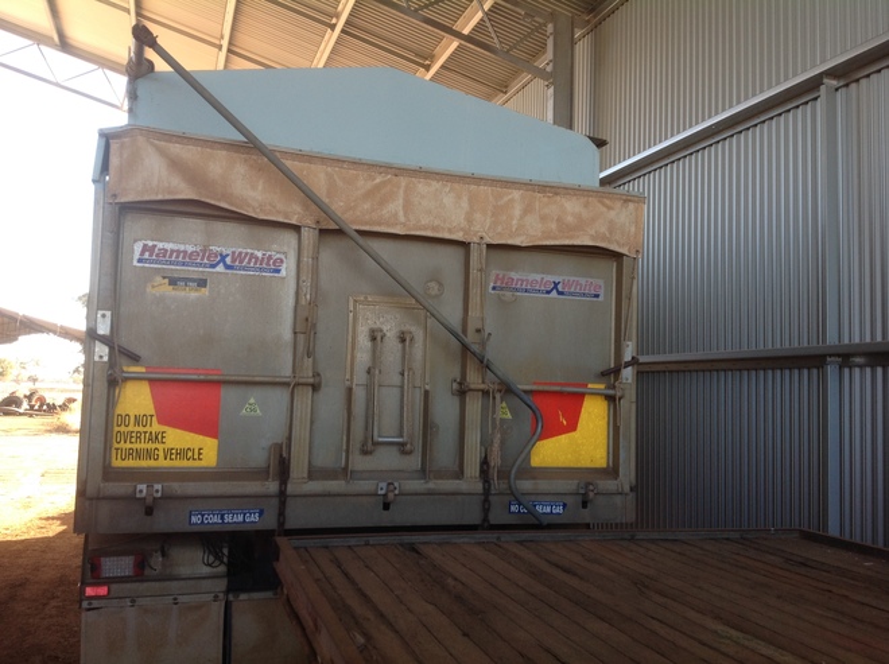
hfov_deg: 52.7
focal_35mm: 35
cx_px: 444
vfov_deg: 40.6
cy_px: 332
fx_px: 898
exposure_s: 1/122
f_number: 2.4
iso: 50
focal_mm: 4.28
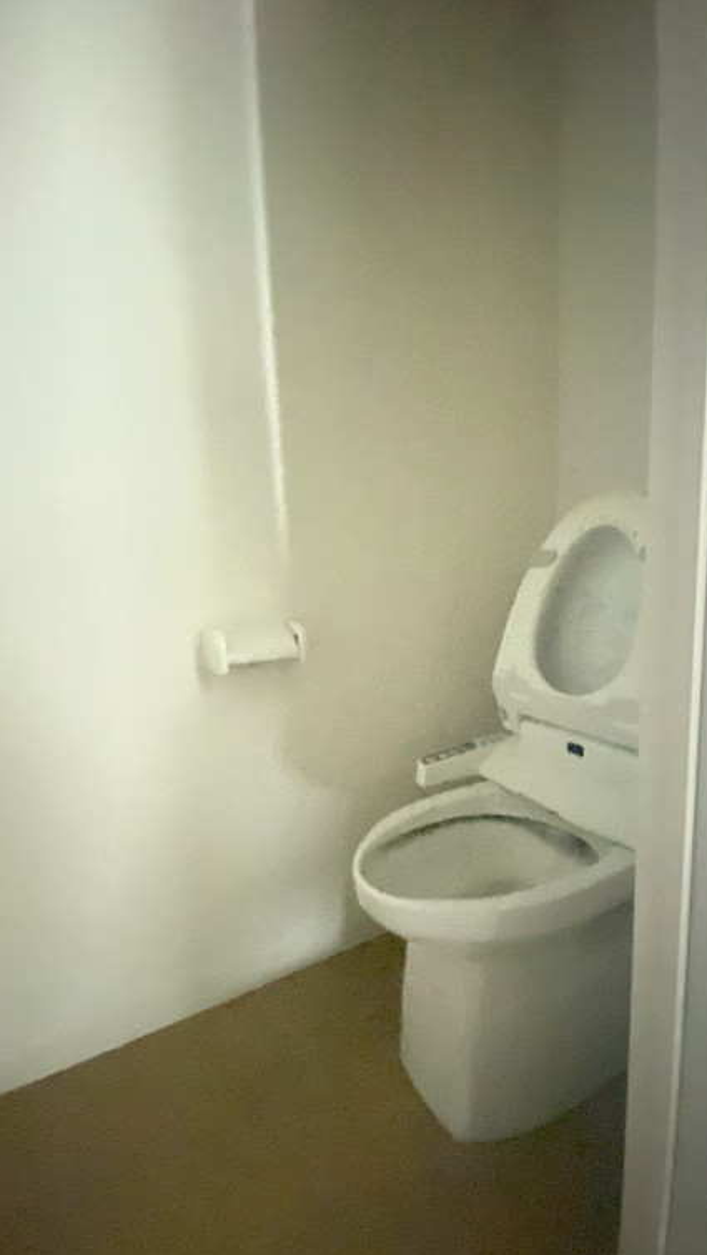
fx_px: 500
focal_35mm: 15
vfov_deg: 102.9
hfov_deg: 70.2
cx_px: 406
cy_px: 650
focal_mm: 1.54
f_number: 2.4
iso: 2000
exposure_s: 1/15
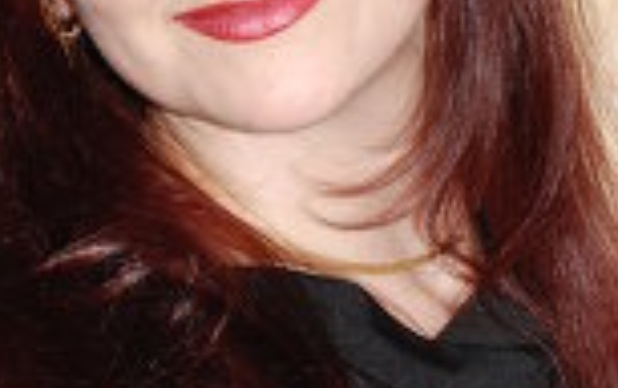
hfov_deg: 9.4
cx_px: 301
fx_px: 3777
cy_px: 63
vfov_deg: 5.9
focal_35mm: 224
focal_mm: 58
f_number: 5.3
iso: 800
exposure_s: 1/60
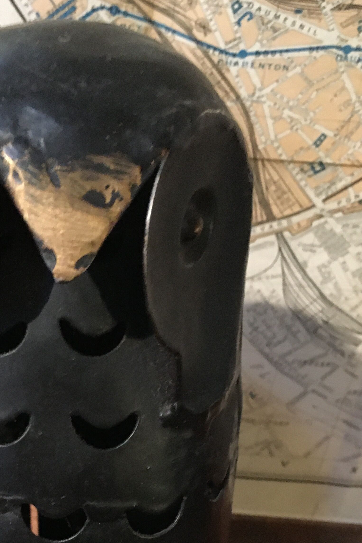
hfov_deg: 25.0
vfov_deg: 36.0
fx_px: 799
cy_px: 449
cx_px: 59
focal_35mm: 53
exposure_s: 1/17
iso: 400
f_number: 2.2
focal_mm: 4.15
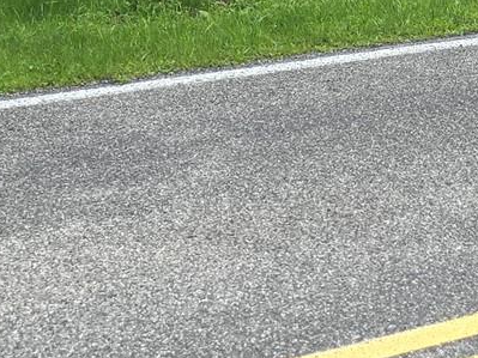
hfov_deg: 16.4
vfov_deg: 11.6
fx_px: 1629
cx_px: 465
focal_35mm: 118
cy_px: -291
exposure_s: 1/275
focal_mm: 6.3
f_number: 1.7
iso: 12
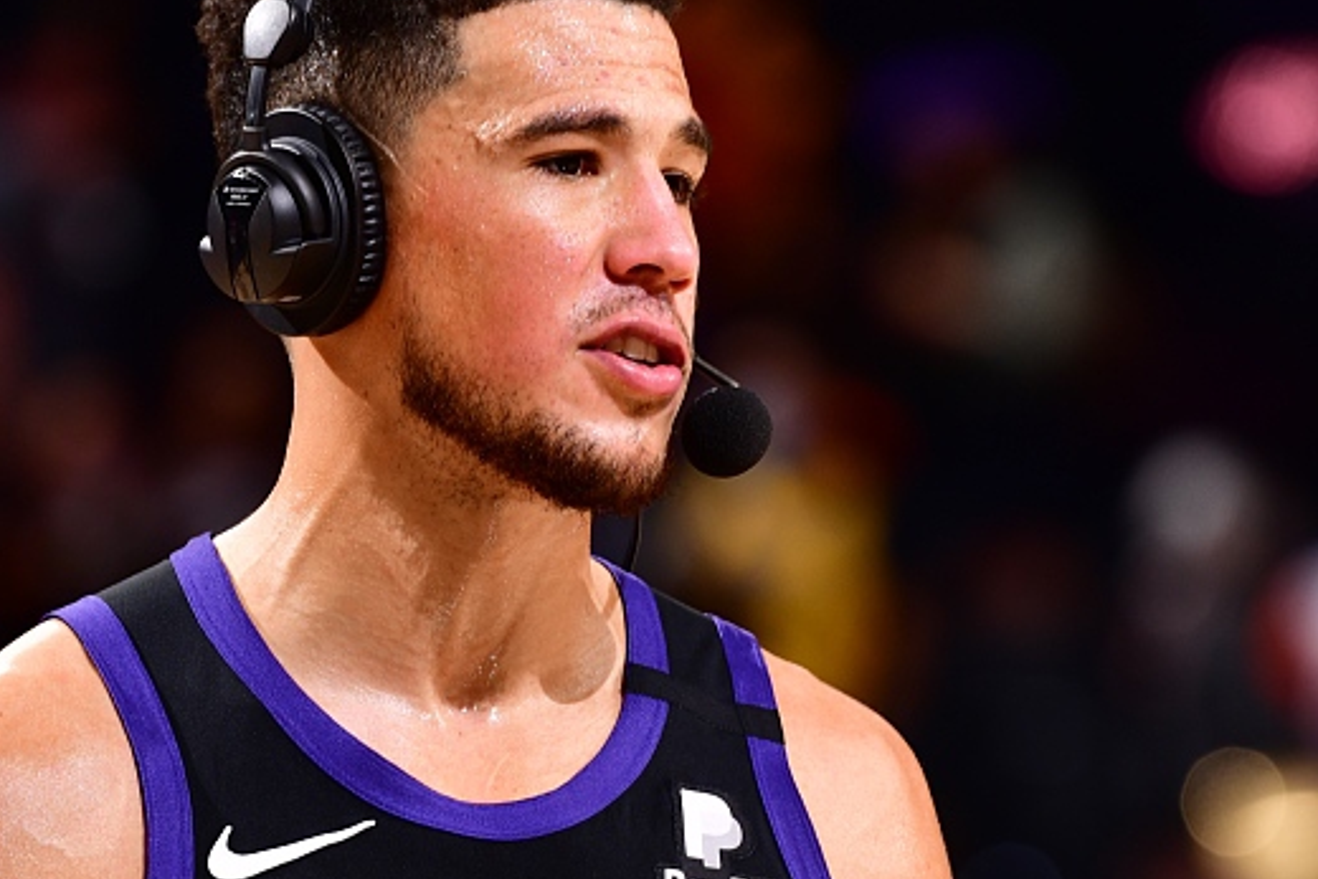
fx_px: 25963
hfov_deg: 2.9
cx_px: 712
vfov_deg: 1.9
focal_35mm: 709
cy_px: 662
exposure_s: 1/250
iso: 320
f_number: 5.6
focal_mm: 360
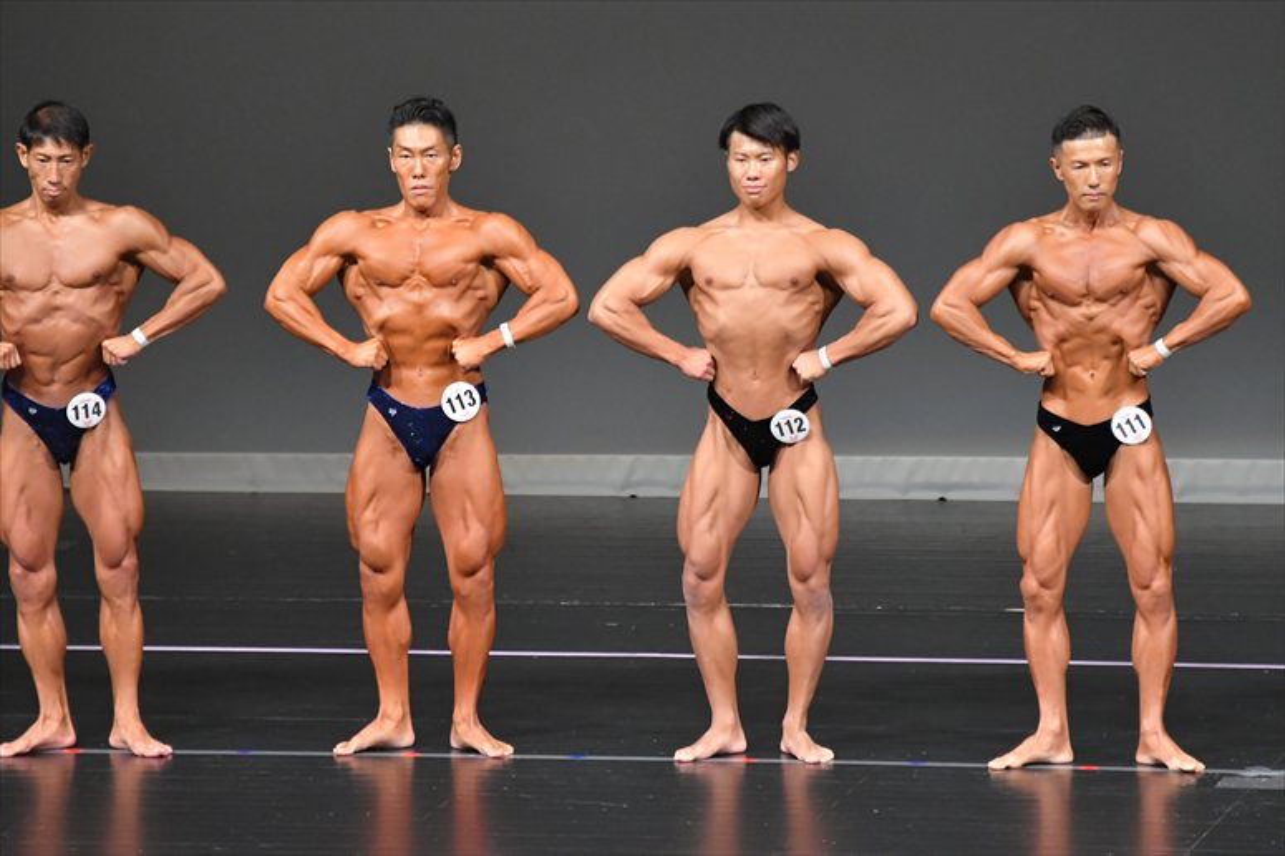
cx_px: 642
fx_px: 11238
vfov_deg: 4.4
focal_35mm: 315
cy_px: 428
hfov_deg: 6.5
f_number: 5.6
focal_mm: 210
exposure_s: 1/400
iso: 5000
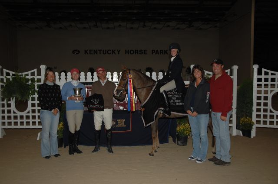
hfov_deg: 57.3
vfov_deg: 39.9
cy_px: 92
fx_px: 255
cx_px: 139
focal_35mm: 33
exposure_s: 1/125
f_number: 3.8
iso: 200
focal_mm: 22
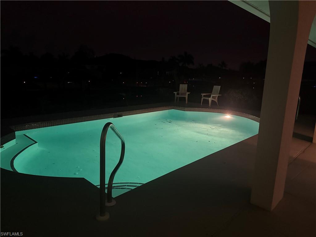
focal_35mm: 24
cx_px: 158
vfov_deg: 56.8
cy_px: 118
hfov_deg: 71.6
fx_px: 219
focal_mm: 6.76
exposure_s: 1/30
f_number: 1.78
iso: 1000
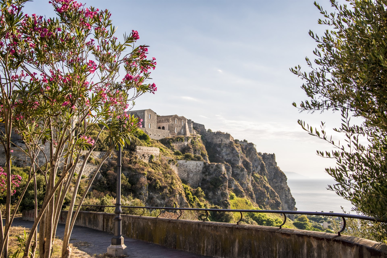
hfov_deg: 51.3
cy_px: 129
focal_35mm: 38
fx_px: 403
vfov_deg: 35.5
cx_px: 194
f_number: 4
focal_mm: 25
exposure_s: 1/800
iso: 100
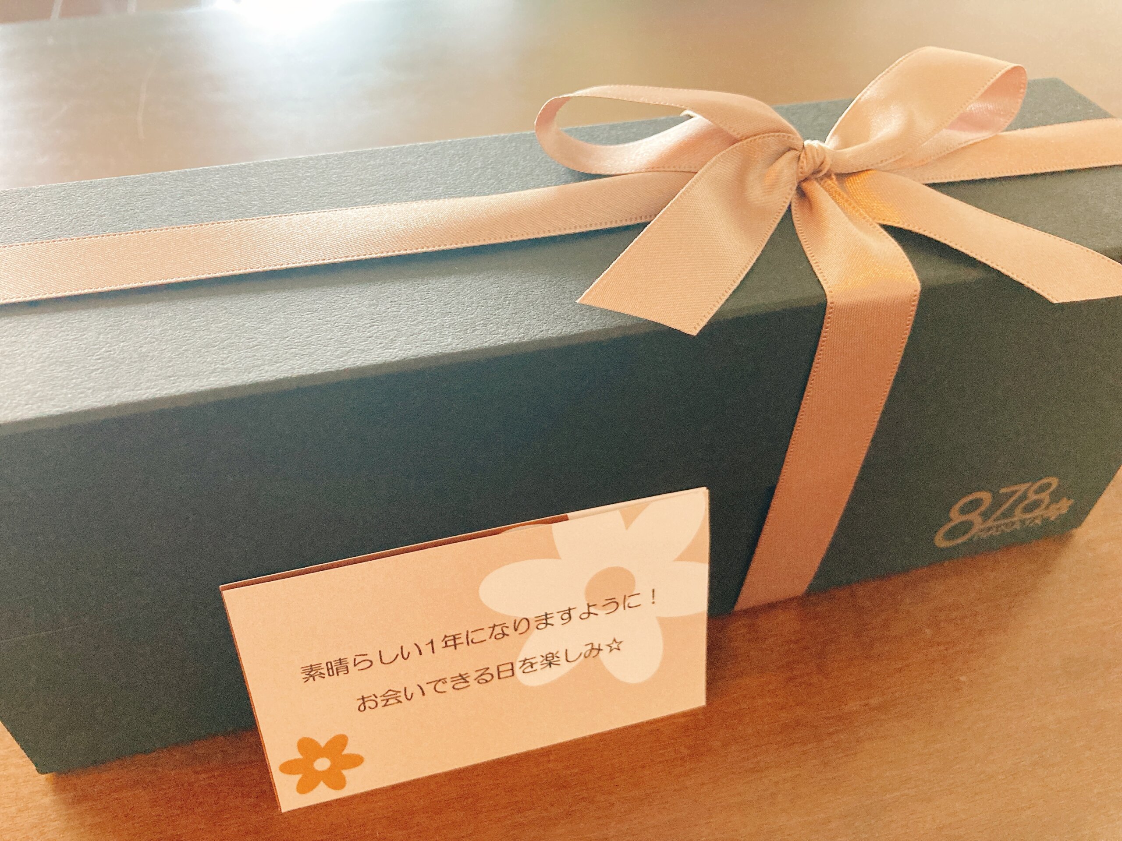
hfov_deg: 63.4
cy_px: 420
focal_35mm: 28
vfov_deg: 49.7
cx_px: 561
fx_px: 908
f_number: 1.8
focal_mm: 3.99
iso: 320
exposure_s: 1/50
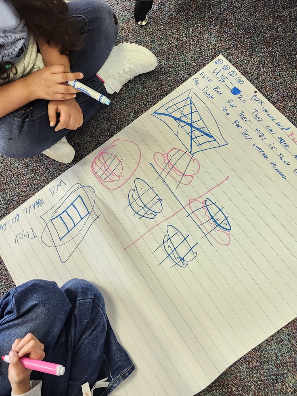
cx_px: 148
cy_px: 192
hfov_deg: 56.8
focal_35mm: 24
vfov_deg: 71.6
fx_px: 274
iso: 400
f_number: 1.8
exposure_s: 1/120
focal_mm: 5.54
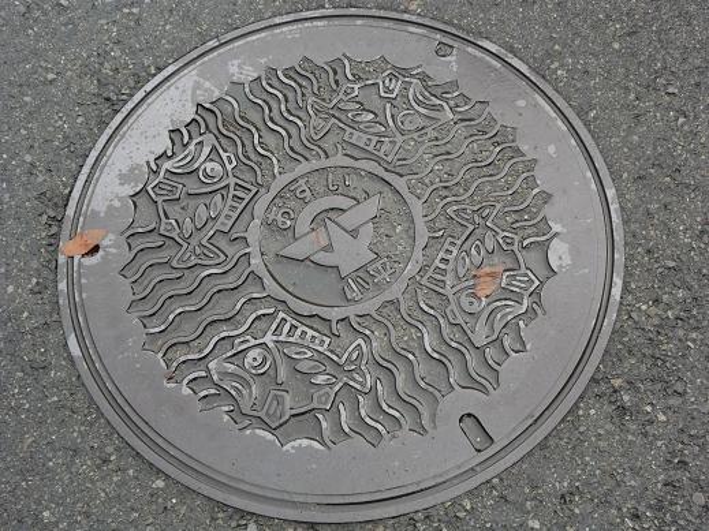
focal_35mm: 47
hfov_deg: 40.4
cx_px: 354
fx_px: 962
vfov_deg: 30.9
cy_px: 266
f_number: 3.4
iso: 50
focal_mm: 8.46
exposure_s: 1/125
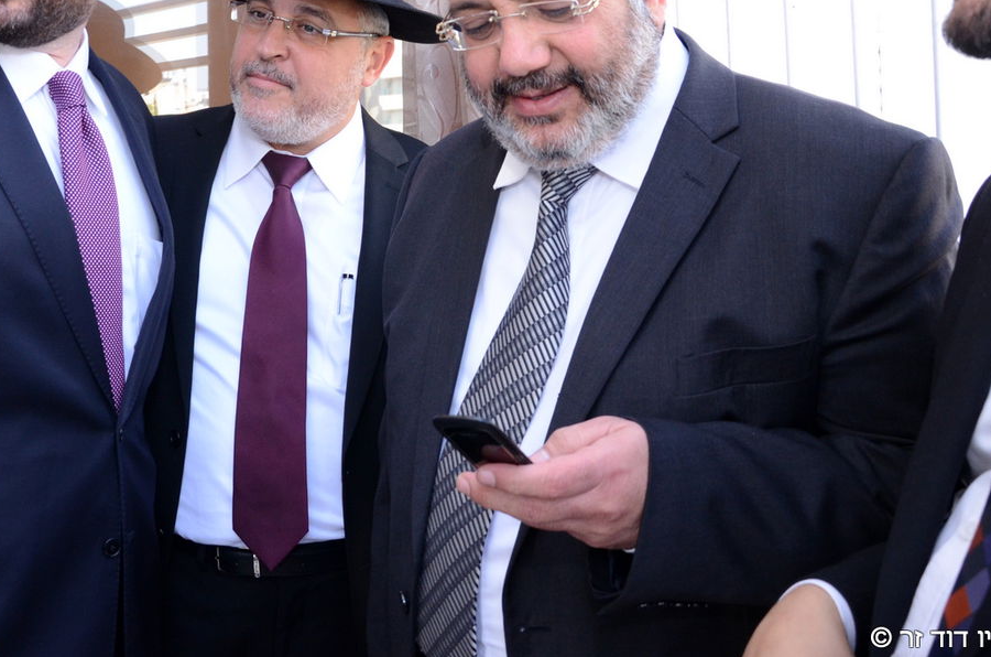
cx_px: 316
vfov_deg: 31.3
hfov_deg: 45.6
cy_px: 175
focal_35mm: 42
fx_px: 1154
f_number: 5
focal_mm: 18
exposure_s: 1/250
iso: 1000
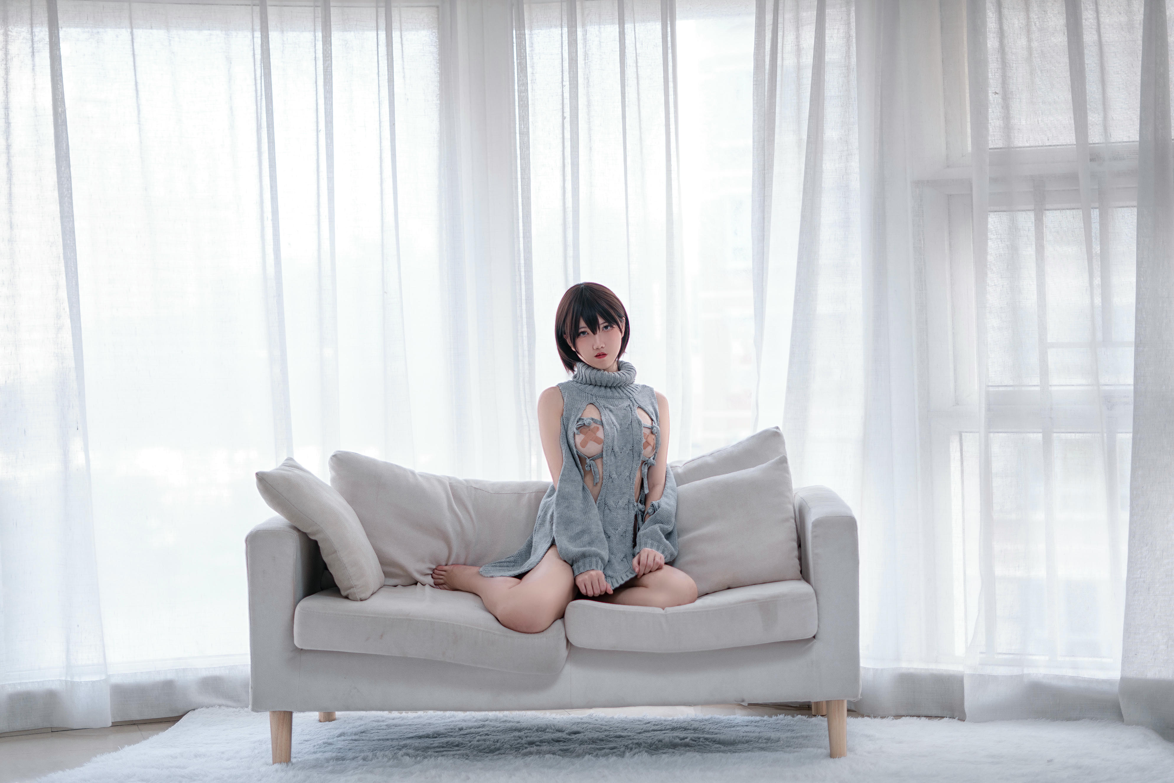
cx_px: 587
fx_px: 1631
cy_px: 392
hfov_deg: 39.6
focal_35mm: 50
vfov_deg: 27.0
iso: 160
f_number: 2
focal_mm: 50
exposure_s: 1/125
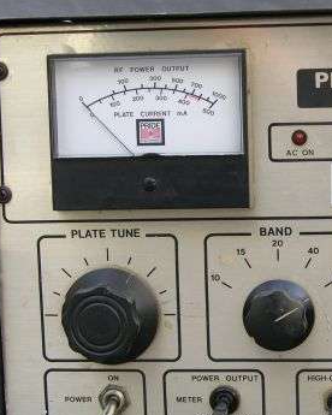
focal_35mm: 105
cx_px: 271
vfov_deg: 18.3
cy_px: 249
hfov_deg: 14.6
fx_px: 1290
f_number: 3.9
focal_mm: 14.7
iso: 50
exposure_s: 1/53.2
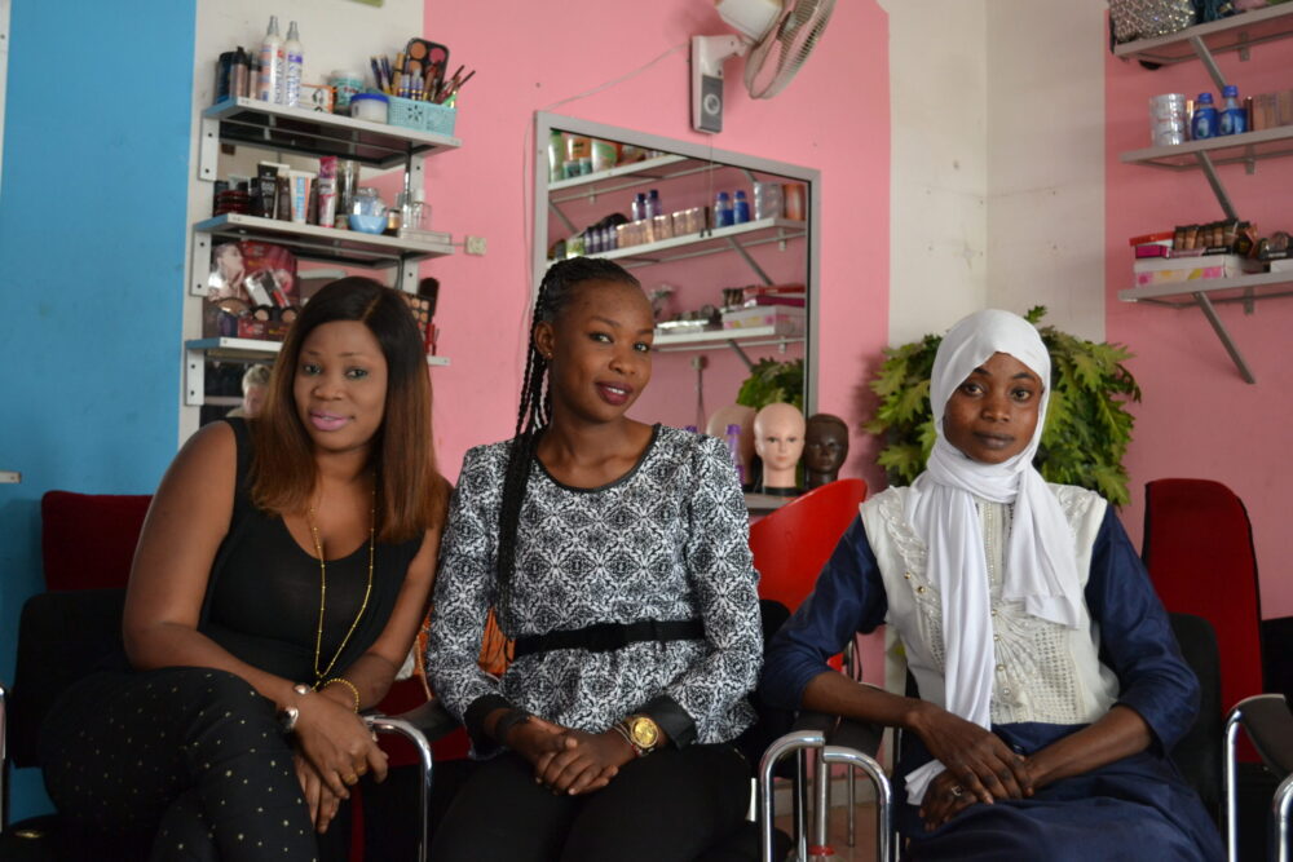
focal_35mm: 42
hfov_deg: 46.4
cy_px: 431
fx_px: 1509
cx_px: 646
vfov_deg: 31.9
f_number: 4.5
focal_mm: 28
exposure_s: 1/15
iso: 720
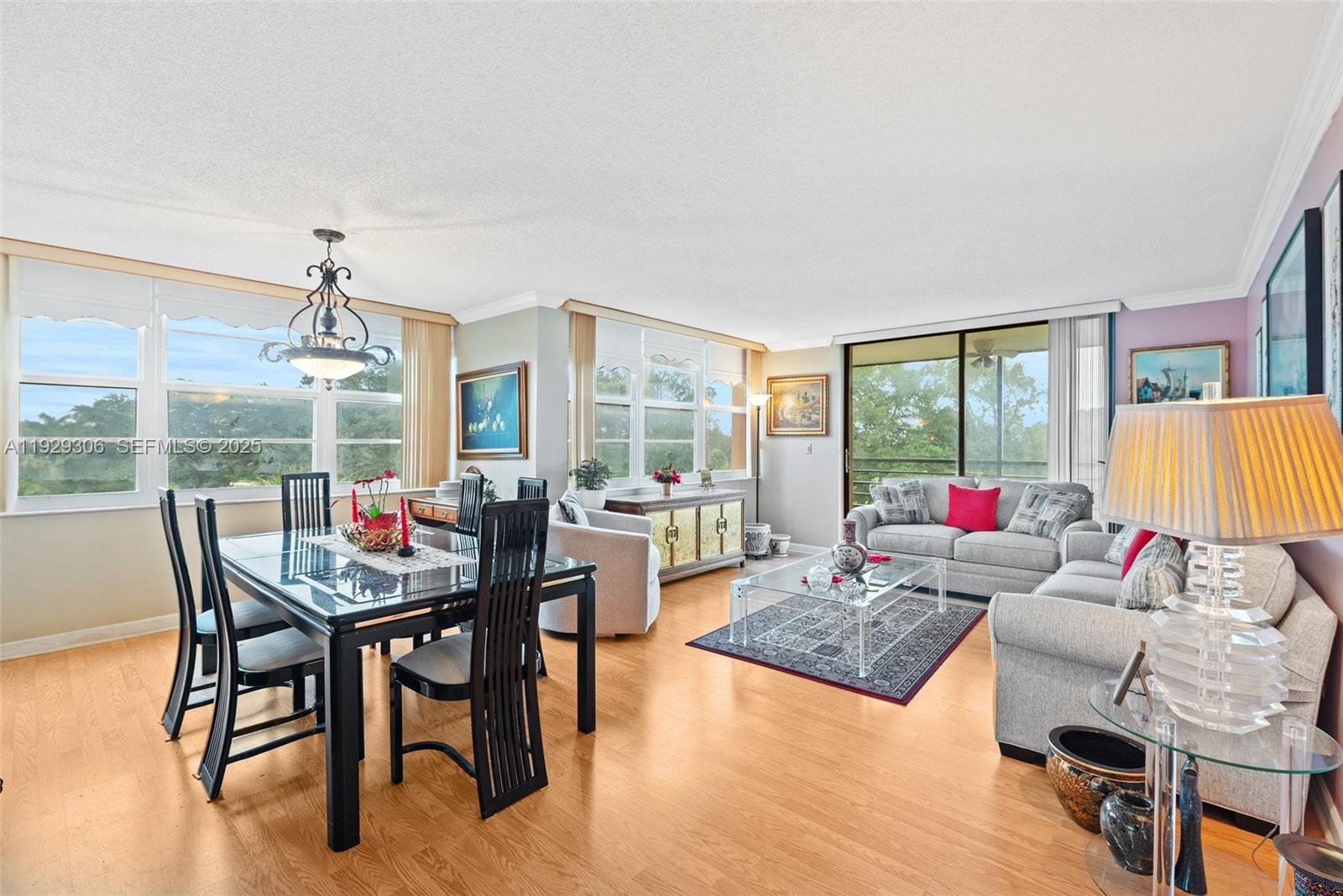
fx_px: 560
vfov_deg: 77.3
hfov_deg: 100.4
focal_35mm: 15
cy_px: 448
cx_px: 672
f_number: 7.1
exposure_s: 1/15
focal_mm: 15
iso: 500
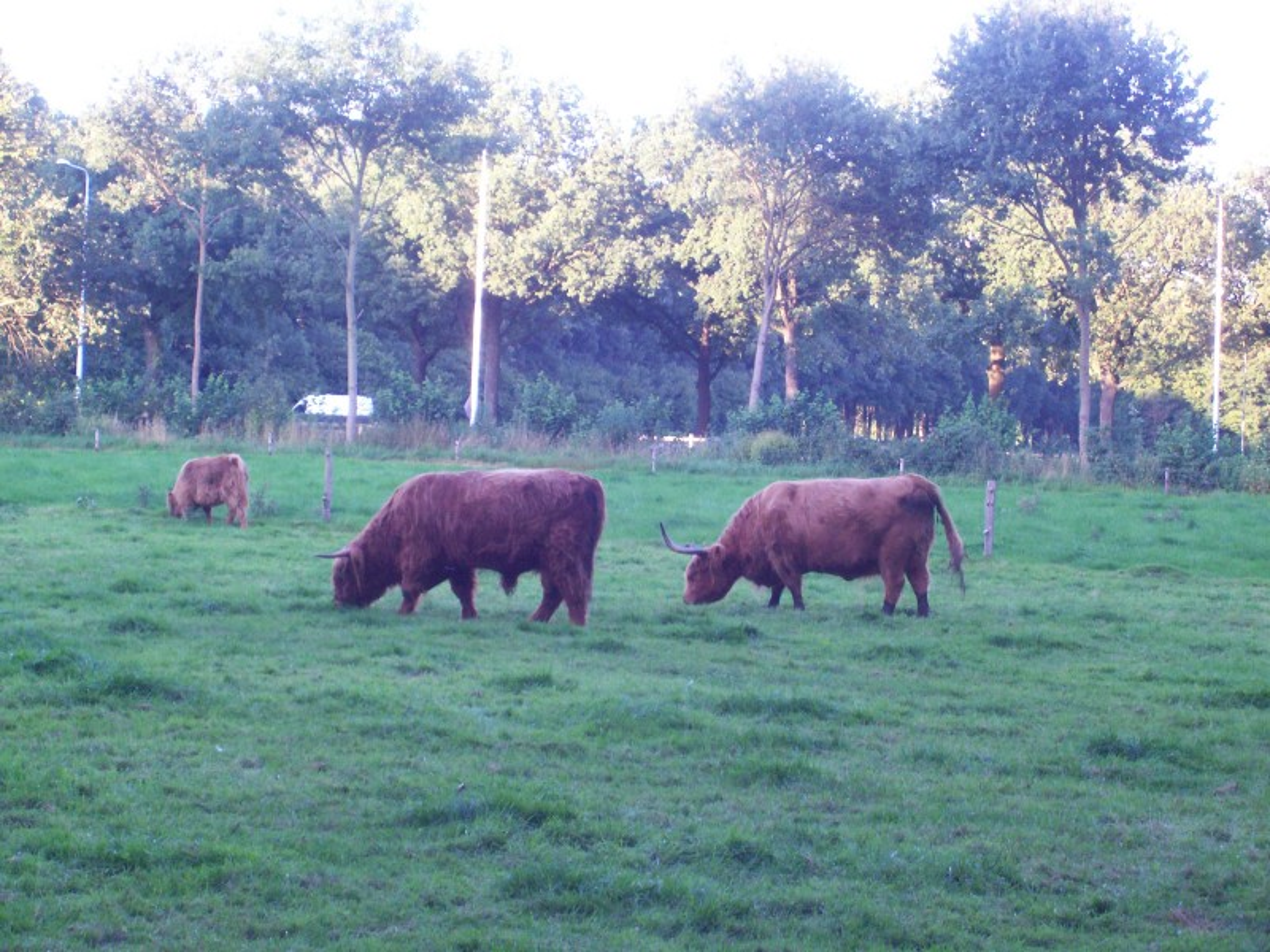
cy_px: 476
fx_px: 3742
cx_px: 635
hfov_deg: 19.3
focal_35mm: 102
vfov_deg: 14.5
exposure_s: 1/49
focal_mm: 16.8
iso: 160
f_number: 4.6
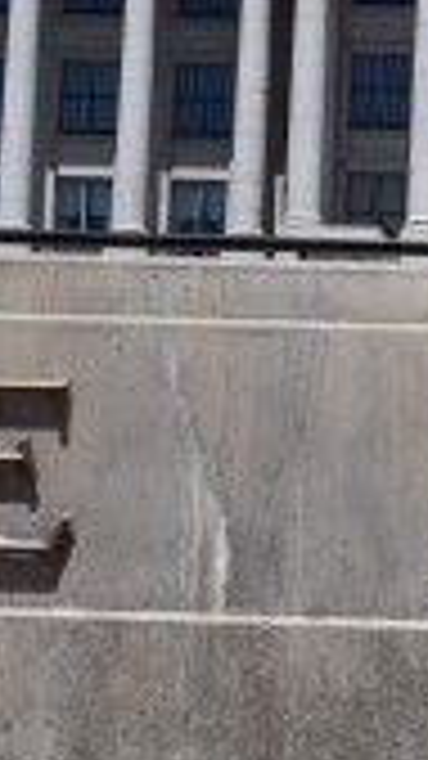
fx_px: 3452
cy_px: 18
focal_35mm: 171
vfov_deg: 12.5
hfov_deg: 7.0
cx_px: 640
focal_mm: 18
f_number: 11
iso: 250
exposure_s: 1/500
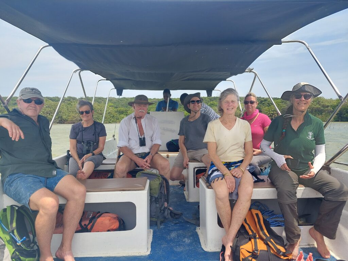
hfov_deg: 71.6
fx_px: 241
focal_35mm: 24
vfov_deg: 56.8
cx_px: 174
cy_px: 130
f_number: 1.8
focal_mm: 5.23
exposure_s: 1/884
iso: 40
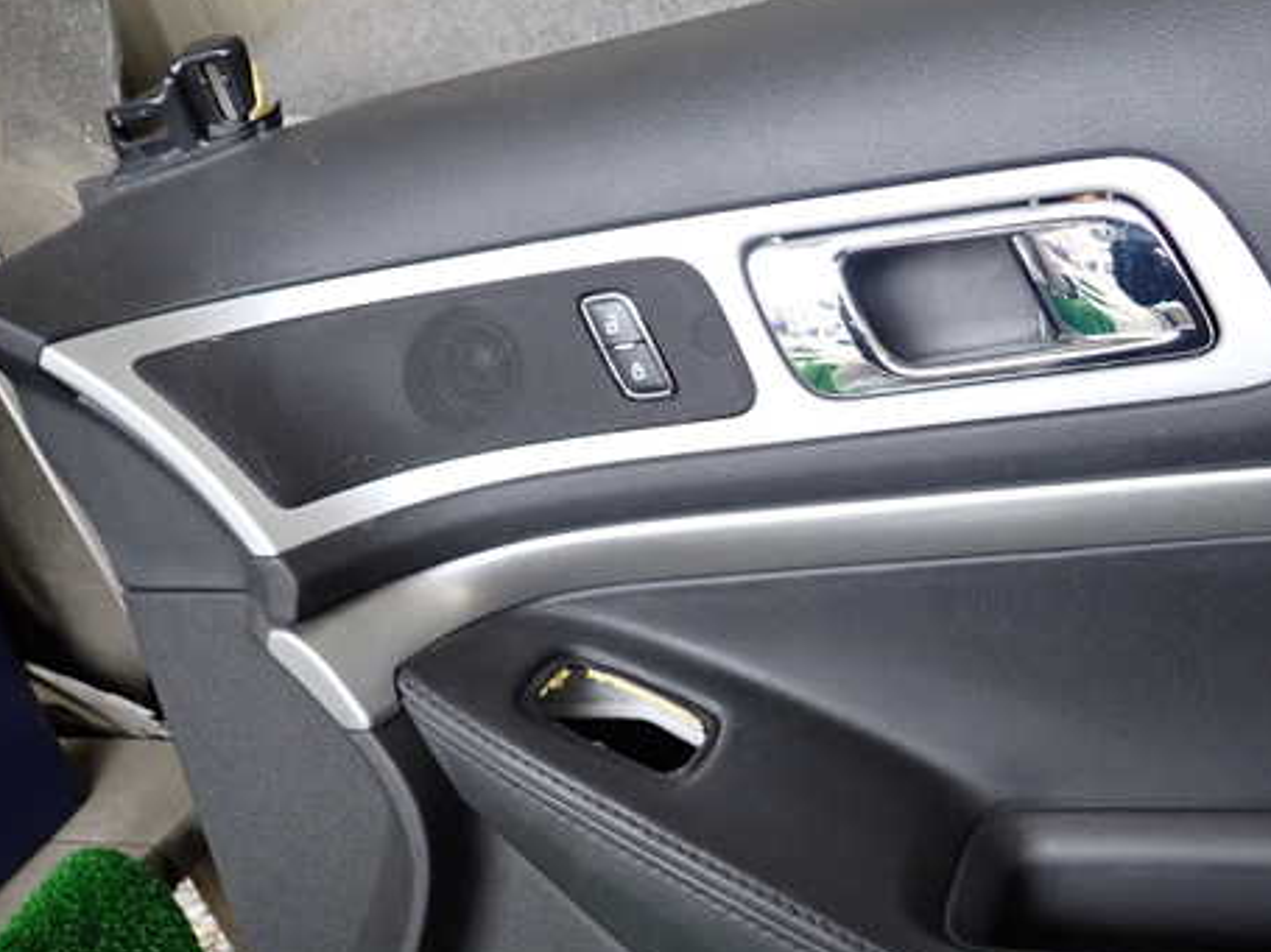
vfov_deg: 42.8
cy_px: 547
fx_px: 1211
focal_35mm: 33
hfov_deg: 55.0
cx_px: 760
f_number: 2
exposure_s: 1/30
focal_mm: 4.5
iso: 320
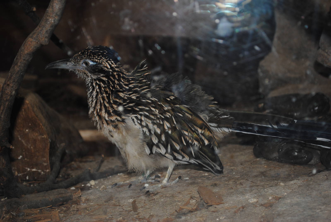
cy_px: 111
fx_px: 690
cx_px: 166
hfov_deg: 27.0
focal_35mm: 75
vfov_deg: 18.2
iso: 200
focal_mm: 50
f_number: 5.6
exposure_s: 1/60
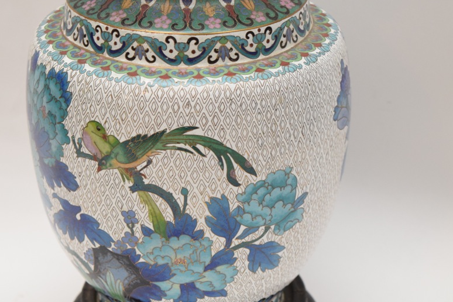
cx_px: 161
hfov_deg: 19.1
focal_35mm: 107
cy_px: 177
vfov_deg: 12.8
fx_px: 1342
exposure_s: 1/60
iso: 1400
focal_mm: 55
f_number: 5.6
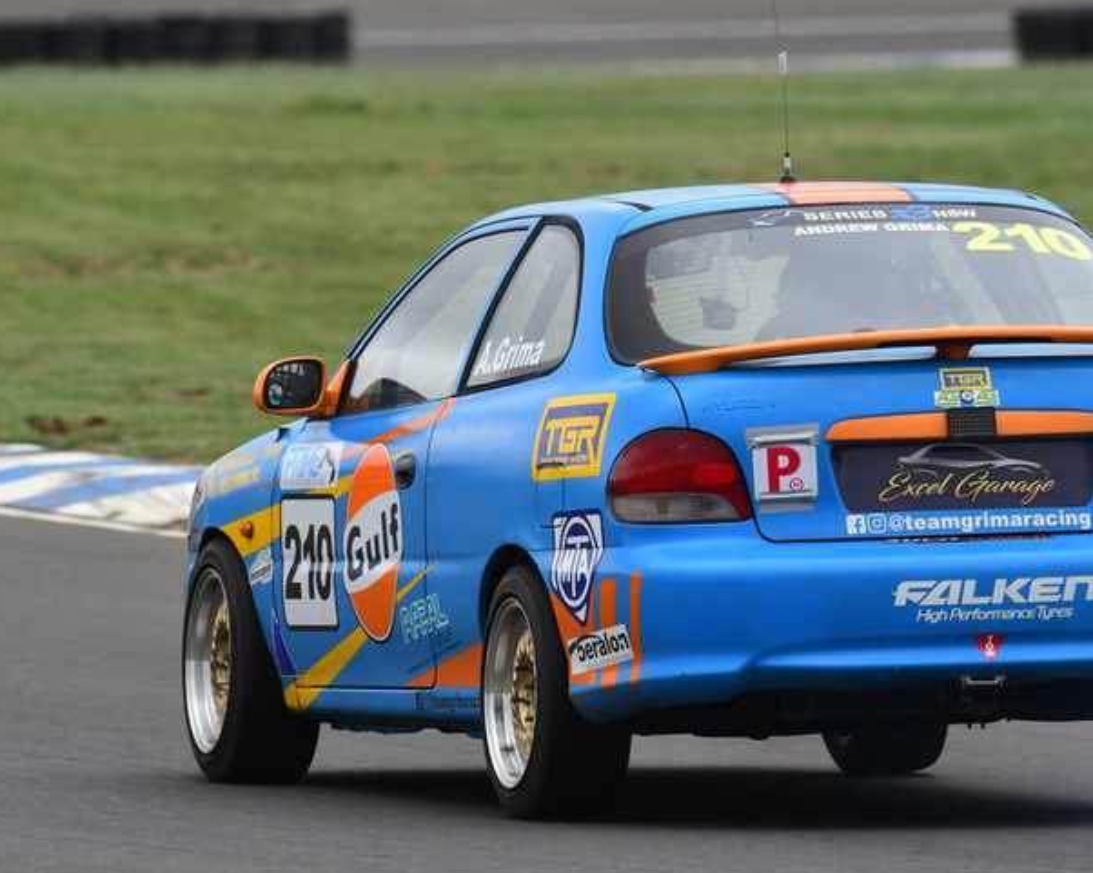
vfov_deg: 1.7
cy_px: 410
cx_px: 572
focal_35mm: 936
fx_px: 30264
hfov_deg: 2.1
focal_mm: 500
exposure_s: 1/640
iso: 640
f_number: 10
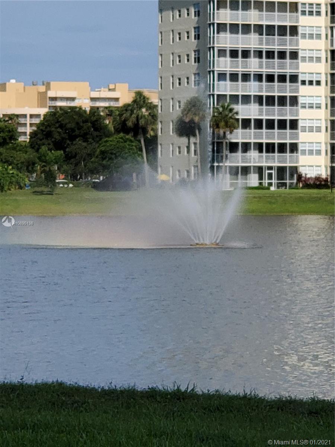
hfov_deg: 28.0
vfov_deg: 36.8
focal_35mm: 52
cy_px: 224
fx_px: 671
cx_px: 168
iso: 50
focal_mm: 6
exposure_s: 1/1695
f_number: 2.4
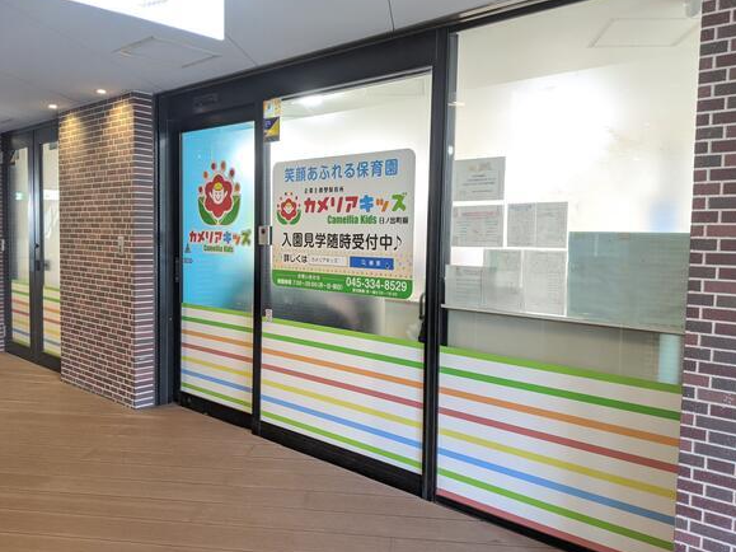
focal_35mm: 28
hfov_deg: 63.4
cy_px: 273
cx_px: 360
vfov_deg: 49.7
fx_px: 595
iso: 130
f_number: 1.8
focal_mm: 4.44
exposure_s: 1/33.3
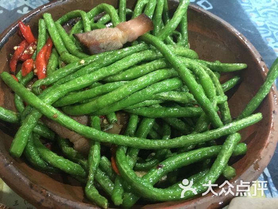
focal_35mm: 29
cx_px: 139
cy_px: 104
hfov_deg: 61.7
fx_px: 233
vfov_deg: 48.2
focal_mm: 4.15
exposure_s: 1/17
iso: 320
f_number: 2.2
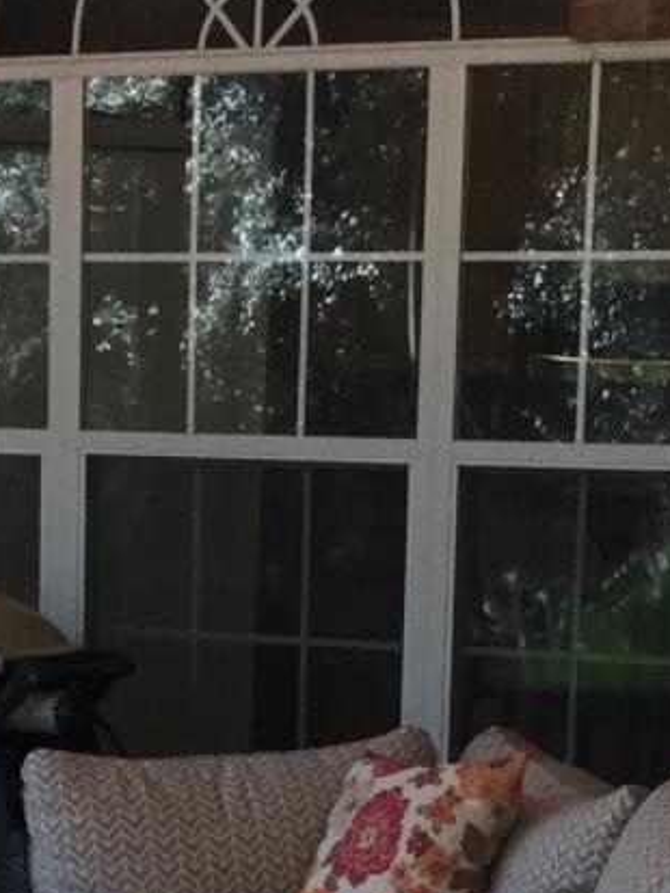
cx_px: 175
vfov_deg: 12.5
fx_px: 3869
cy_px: 1356
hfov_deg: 9.9
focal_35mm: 150
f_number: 2.4
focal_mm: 3.3
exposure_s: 1/40
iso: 25
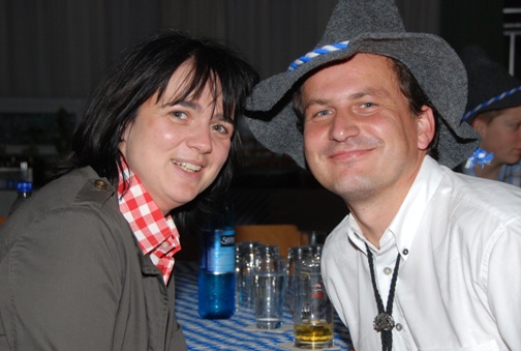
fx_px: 1161
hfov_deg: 25.3
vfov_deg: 17.2
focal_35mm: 80
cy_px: 199
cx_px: 281
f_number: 5.6
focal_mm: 42
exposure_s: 1/60
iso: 400
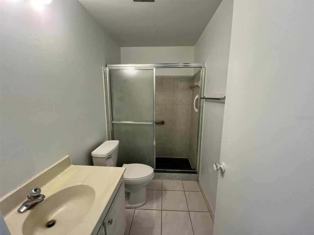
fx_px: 118
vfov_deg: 89.9
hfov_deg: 106.2
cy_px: 118
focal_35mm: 13
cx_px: 157
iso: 32
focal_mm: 1.57
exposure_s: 1/40
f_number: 1.8
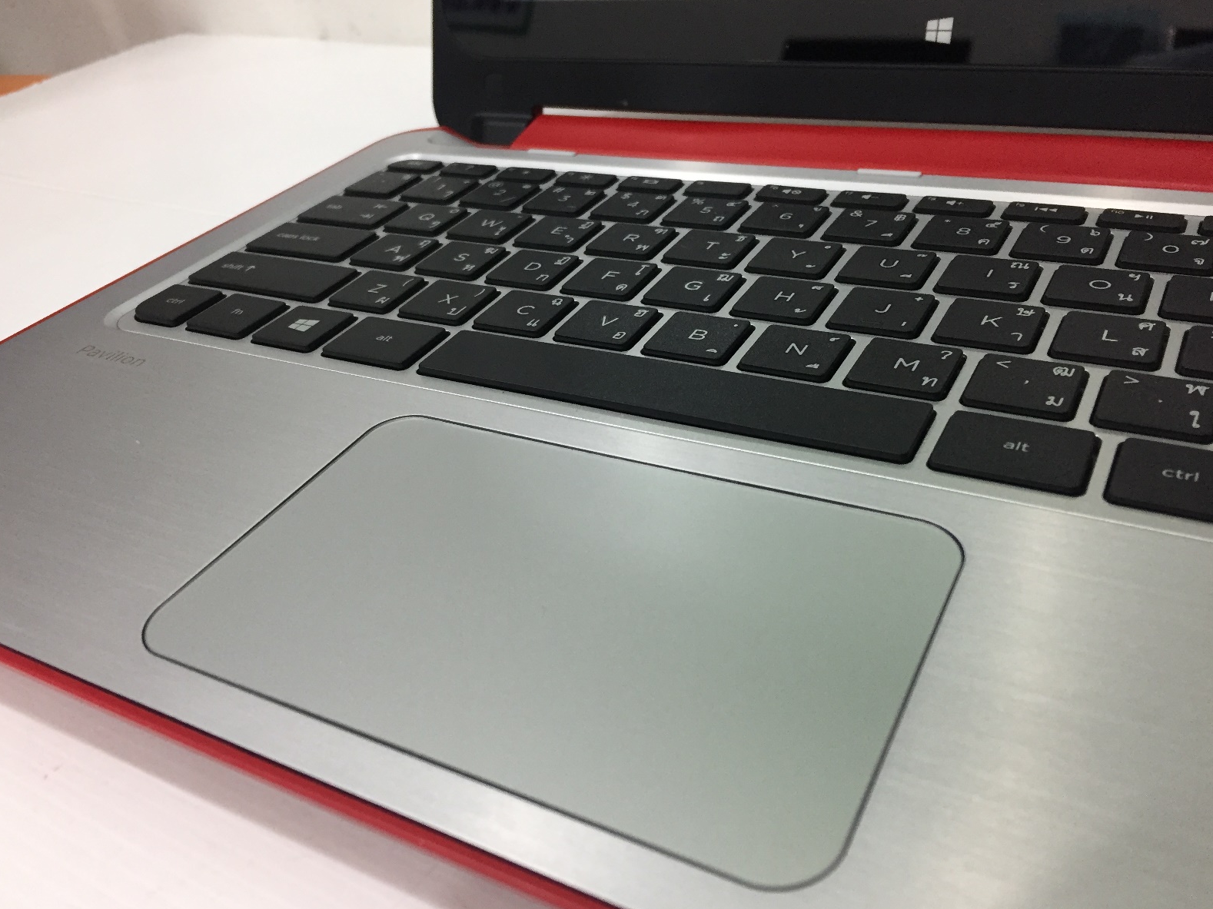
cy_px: 456
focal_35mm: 30
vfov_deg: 46.8
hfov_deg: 60.0
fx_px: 1051
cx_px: 595
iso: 80
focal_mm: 4.15
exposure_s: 1/33
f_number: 2.2
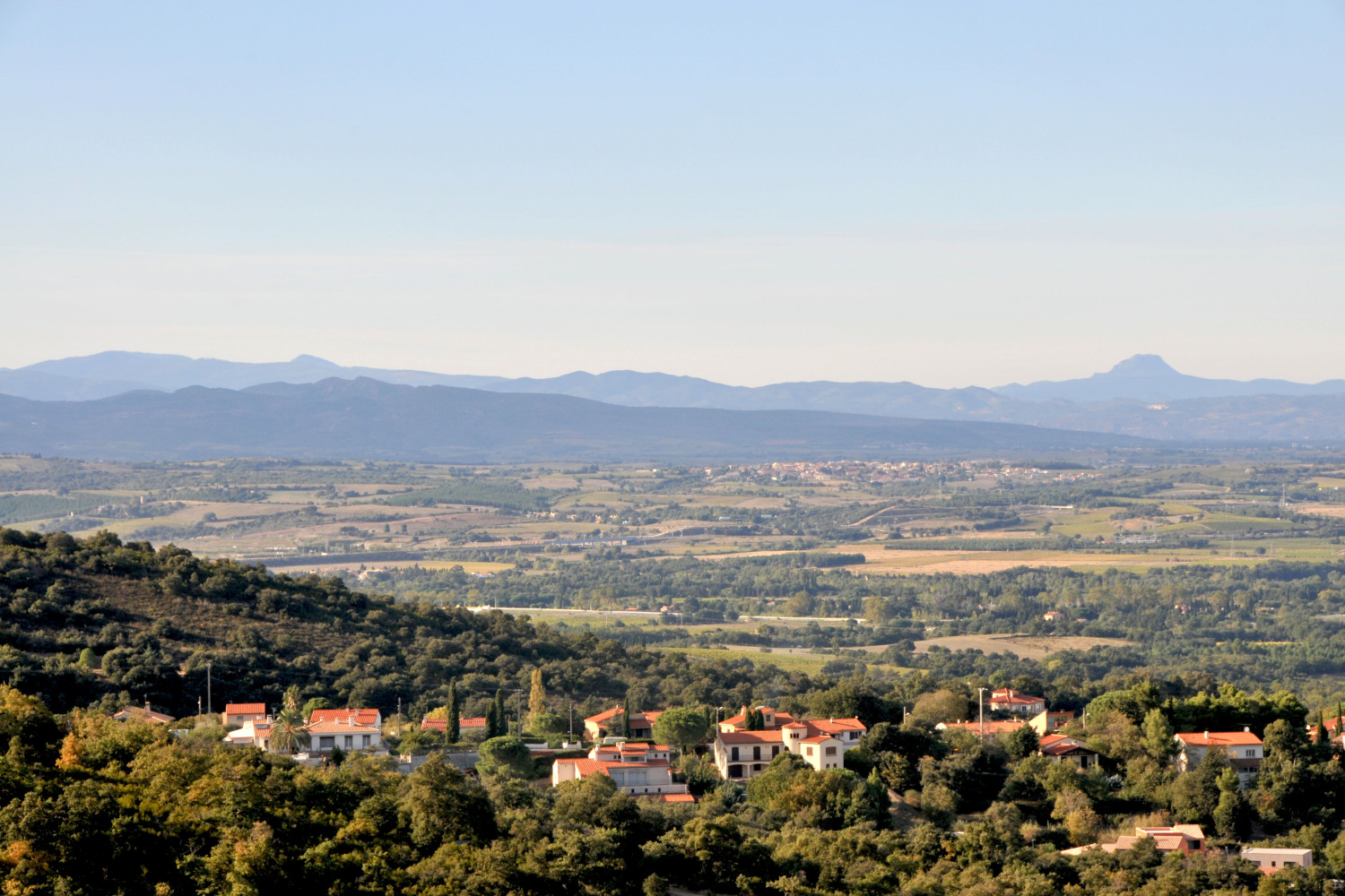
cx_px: 672
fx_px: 4595
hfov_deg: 16.7
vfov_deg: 11.1
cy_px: 448
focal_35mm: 123
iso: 200
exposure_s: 1/160
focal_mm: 82
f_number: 13
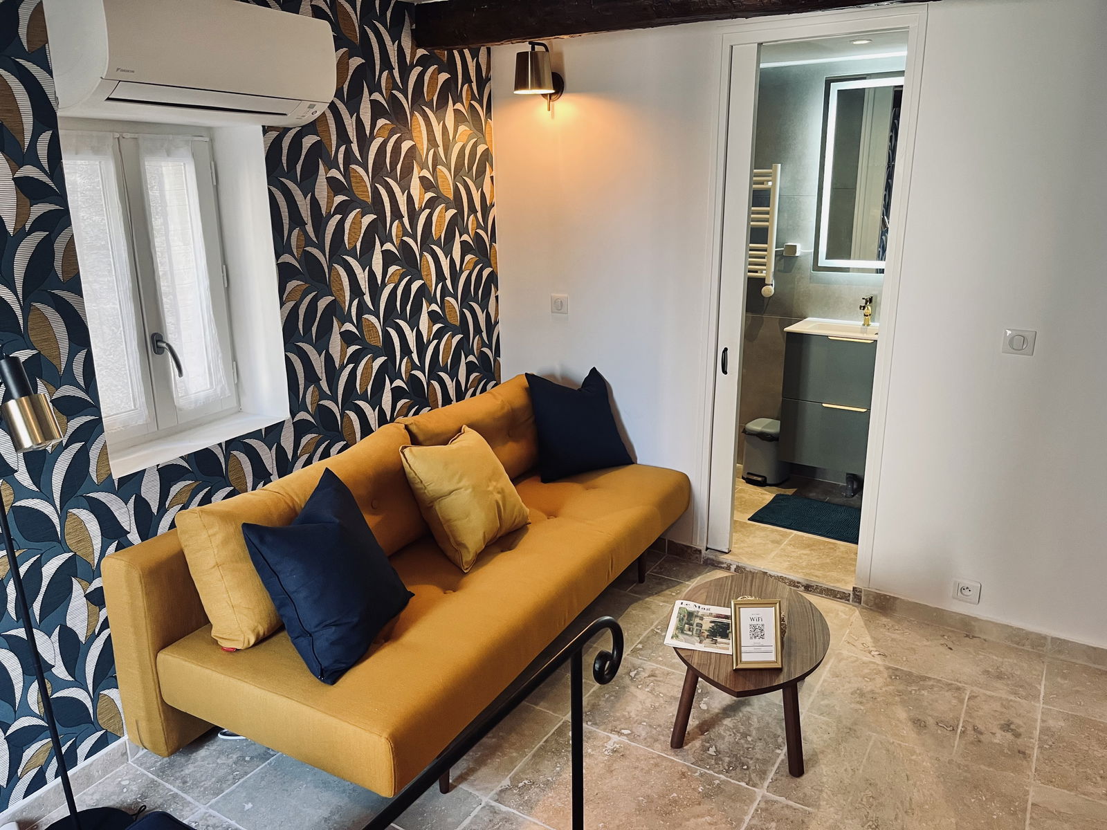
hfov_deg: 67.3
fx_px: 831
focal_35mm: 26
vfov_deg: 53.1
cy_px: 415
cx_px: 554
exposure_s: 1/77
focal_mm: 5.1
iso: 125
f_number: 1.6
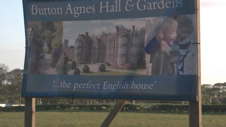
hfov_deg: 16.8
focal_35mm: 128
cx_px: 113
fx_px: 767
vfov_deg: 9.5
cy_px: 44
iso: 80
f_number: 5.1
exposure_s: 1/125
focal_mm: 21
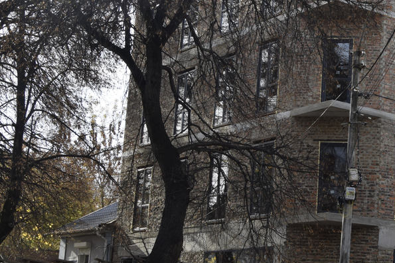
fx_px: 899
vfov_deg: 16.6
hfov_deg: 23.7
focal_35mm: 82
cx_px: 394
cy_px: 117
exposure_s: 1/250
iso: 220
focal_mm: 26
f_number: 8
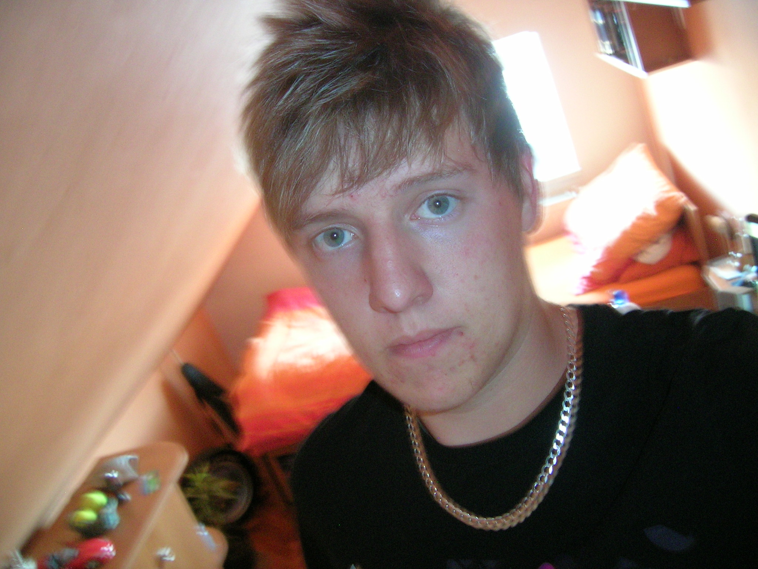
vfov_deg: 40.7
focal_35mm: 35
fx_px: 766
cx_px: 379
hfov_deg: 52.6
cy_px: 284
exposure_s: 1/1.3
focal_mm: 5.4
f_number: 2.8
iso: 200
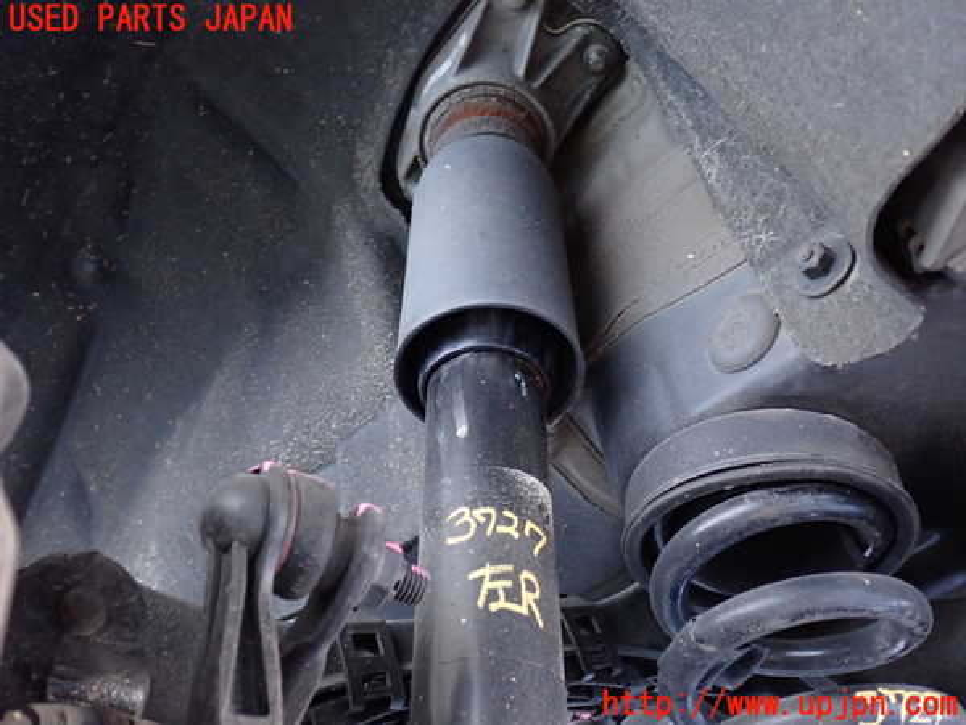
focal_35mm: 32
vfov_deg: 44.2
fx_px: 893
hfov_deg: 56.8
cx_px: 483
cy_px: 362
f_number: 2.4
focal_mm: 5.79
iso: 800
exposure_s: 1/20
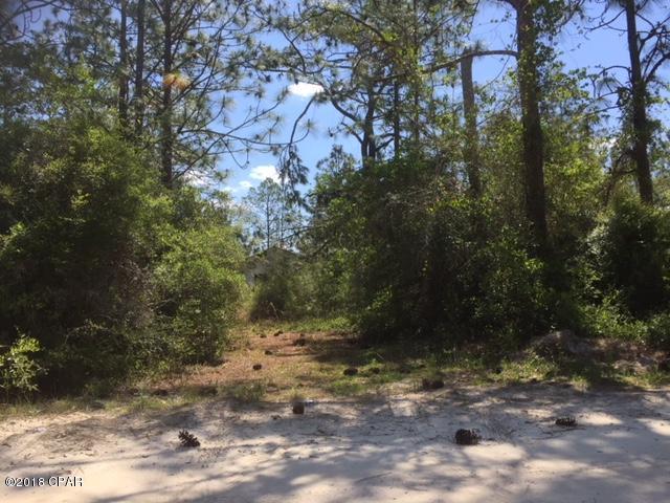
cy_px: 252
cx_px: 335
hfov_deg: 61.7
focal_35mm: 29
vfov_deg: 48.2
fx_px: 561
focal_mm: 4.15
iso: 32
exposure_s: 1/1412
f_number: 2.2
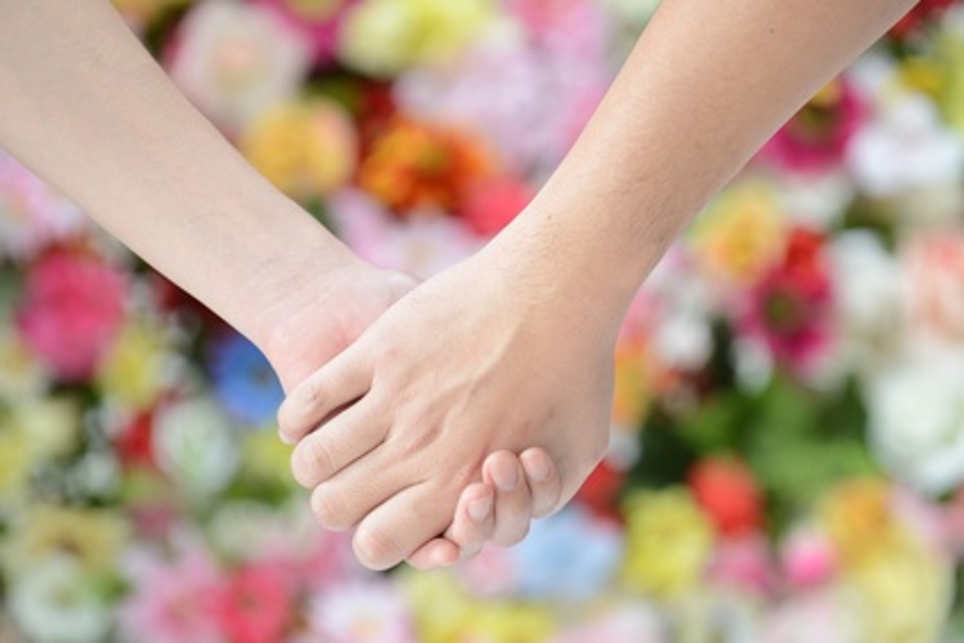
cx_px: 482
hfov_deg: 10.3
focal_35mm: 200
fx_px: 5357
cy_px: 322
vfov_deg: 6.9
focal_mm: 200
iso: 100
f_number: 5.6
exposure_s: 1/60
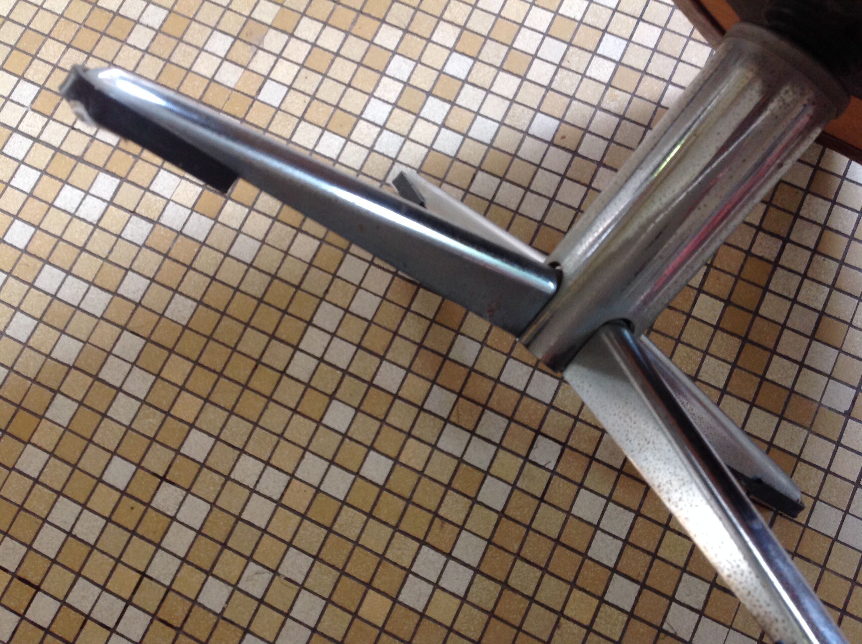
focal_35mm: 35
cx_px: 431
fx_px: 870
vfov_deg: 40.6
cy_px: 322
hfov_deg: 52.7
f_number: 2.4
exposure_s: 1/15
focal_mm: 4.28
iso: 100
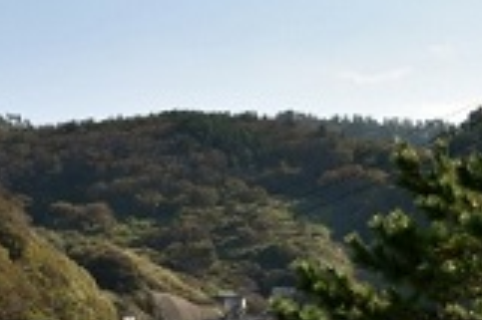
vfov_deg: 15.6
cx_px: 21
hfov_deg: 23.4
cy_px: 396
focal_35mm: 84
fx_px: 1124
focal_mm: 18
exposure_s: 1/200
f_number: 11
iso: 100
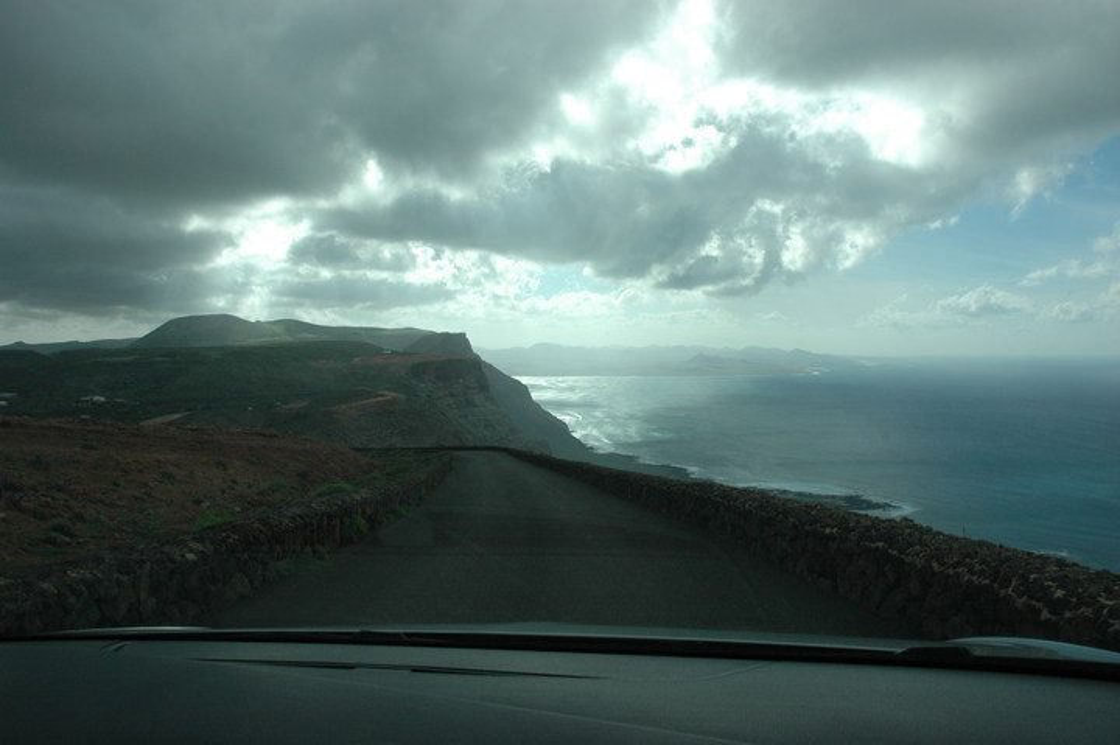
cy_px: 372
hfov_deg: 67.4
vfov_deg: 47.9
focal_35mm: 27
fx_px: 839
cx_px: 560
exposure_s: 1/500
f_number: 11
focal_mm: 18
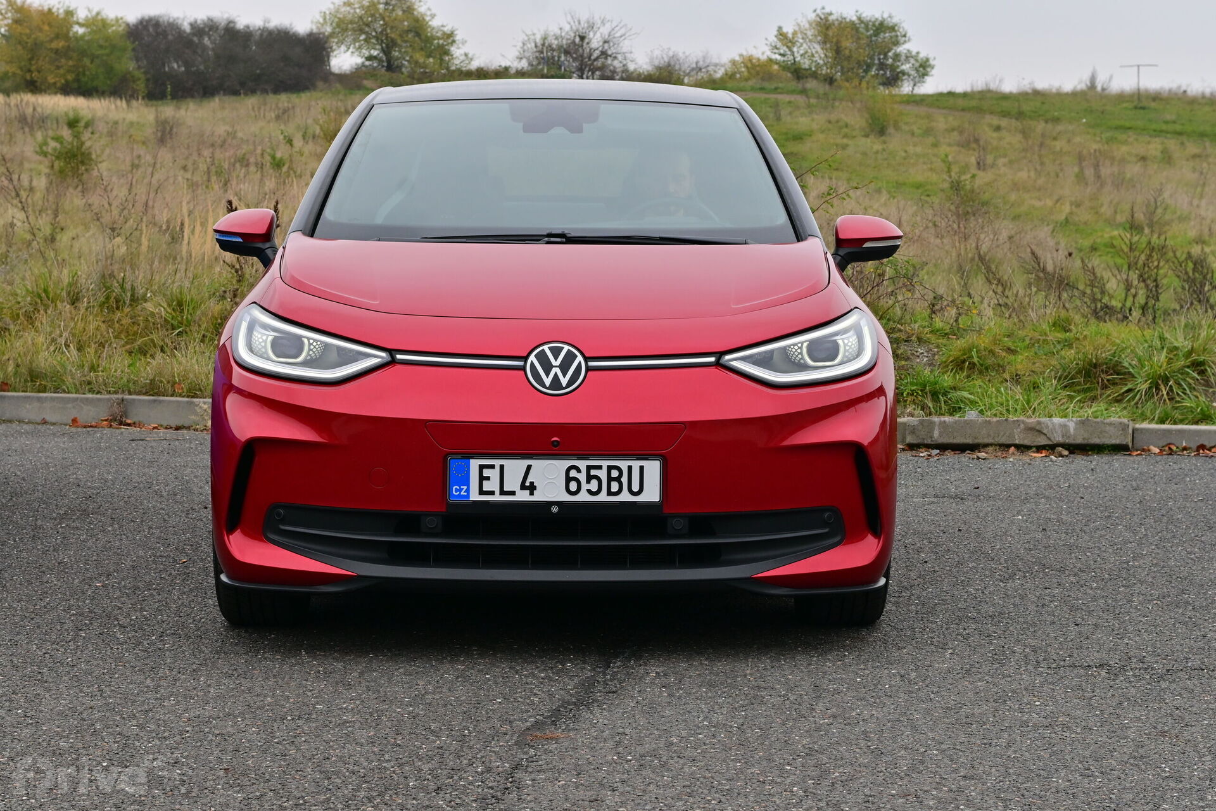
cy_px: 406
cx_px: 608
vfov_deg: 18.2
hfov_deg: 27.0
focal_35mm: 75
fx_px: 2533
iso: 250
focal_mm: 50
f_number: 7.1
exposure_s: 1/200
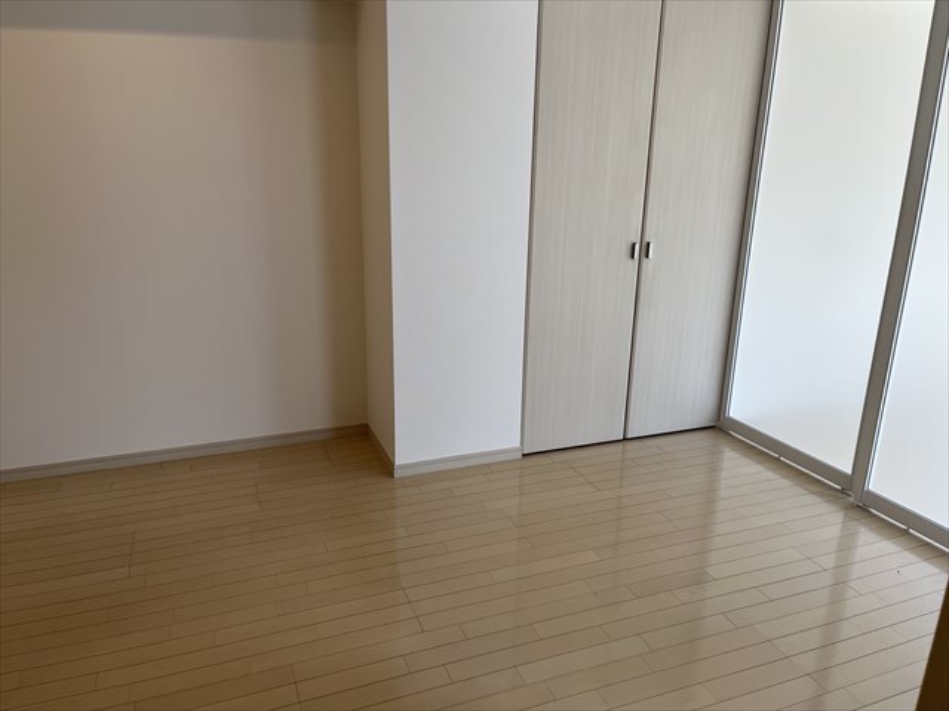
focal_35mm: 26
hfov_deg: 67.3
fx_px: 713
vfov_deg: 53.1
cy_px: 356
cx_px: 474
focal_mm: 5.1
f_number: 1.6
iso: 32
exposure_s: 1/123
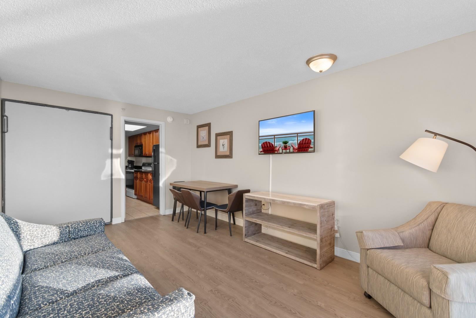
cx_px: 238
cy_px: 159
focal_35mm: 15
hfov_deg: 100.4
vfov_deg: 77.3
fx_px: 198
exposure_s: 1/4
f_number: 4.5
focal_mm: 10
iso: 100
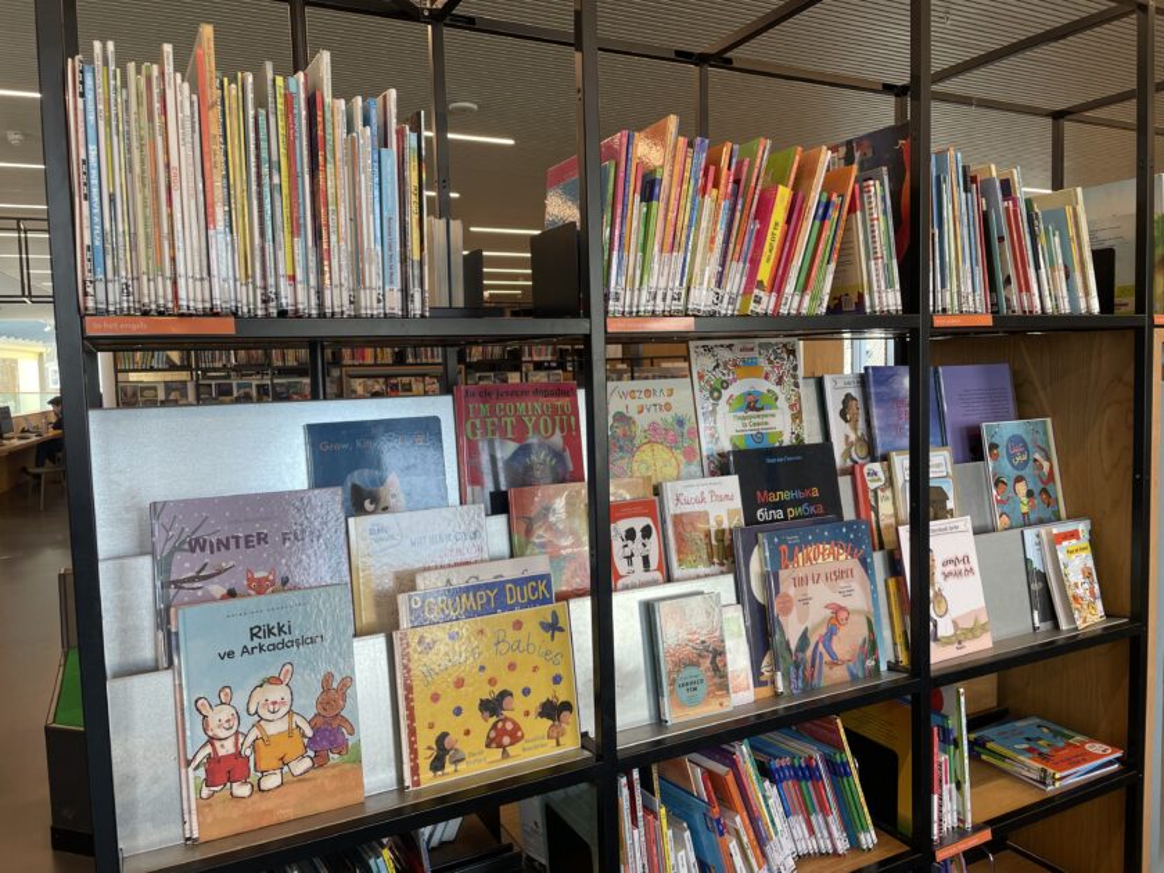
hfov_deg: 67.3
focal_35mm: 26
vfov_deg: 53.1
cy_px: 436
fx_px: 874
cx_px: 582
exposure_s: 1/121
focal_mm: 4.2
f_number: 1.6
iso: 50
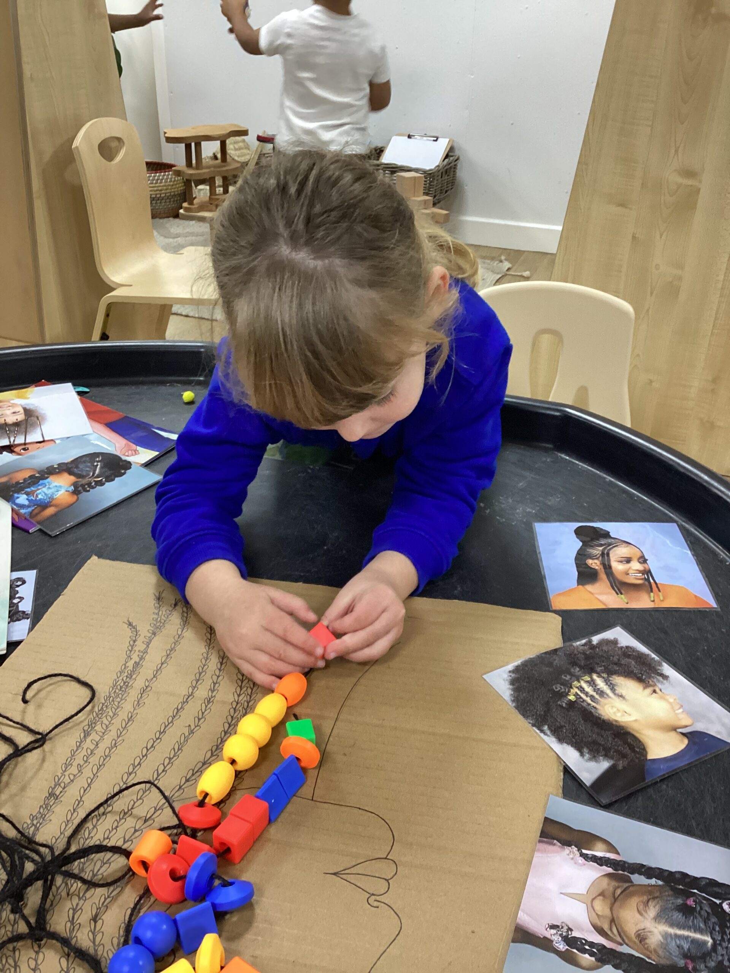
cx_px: 365
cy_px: 486
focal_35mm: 31
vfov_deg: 58.4
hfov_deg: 45.4
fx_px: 872
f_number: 2.4
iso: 320
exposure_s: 1/50
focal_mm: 3.3
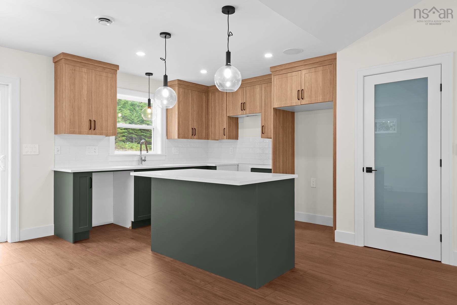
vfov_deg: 53.2
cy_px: 152
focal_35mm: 24
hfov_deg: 73.7
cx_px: 228
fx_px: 305
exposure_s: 1/3
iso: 250
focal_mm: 24
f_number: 11
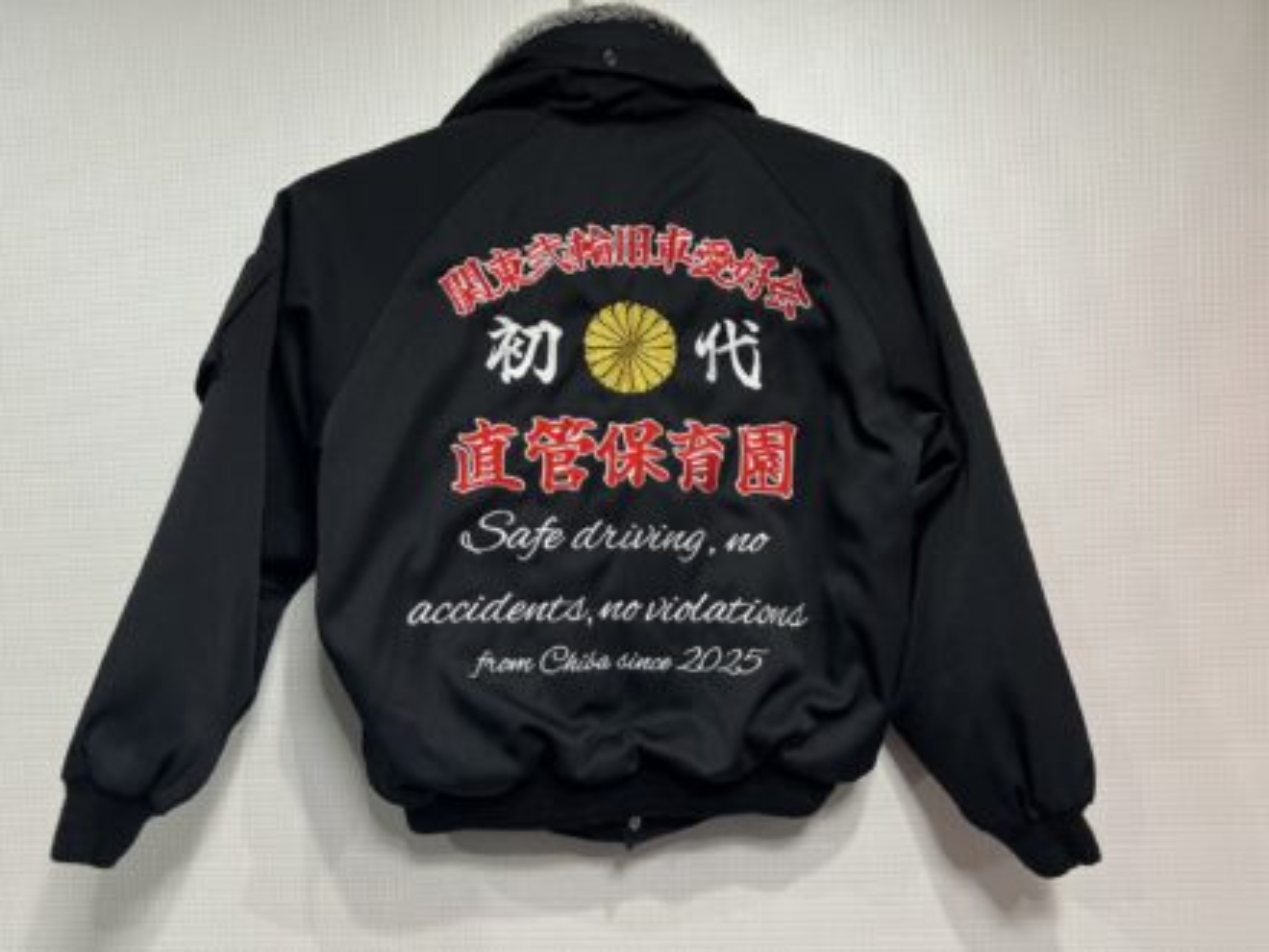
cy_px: 476
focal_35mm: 26
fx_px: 953
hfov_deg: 67.3
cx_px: 634
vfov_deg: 53.1
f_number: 1.5
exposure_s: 1/121
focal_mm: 5.7
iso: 125
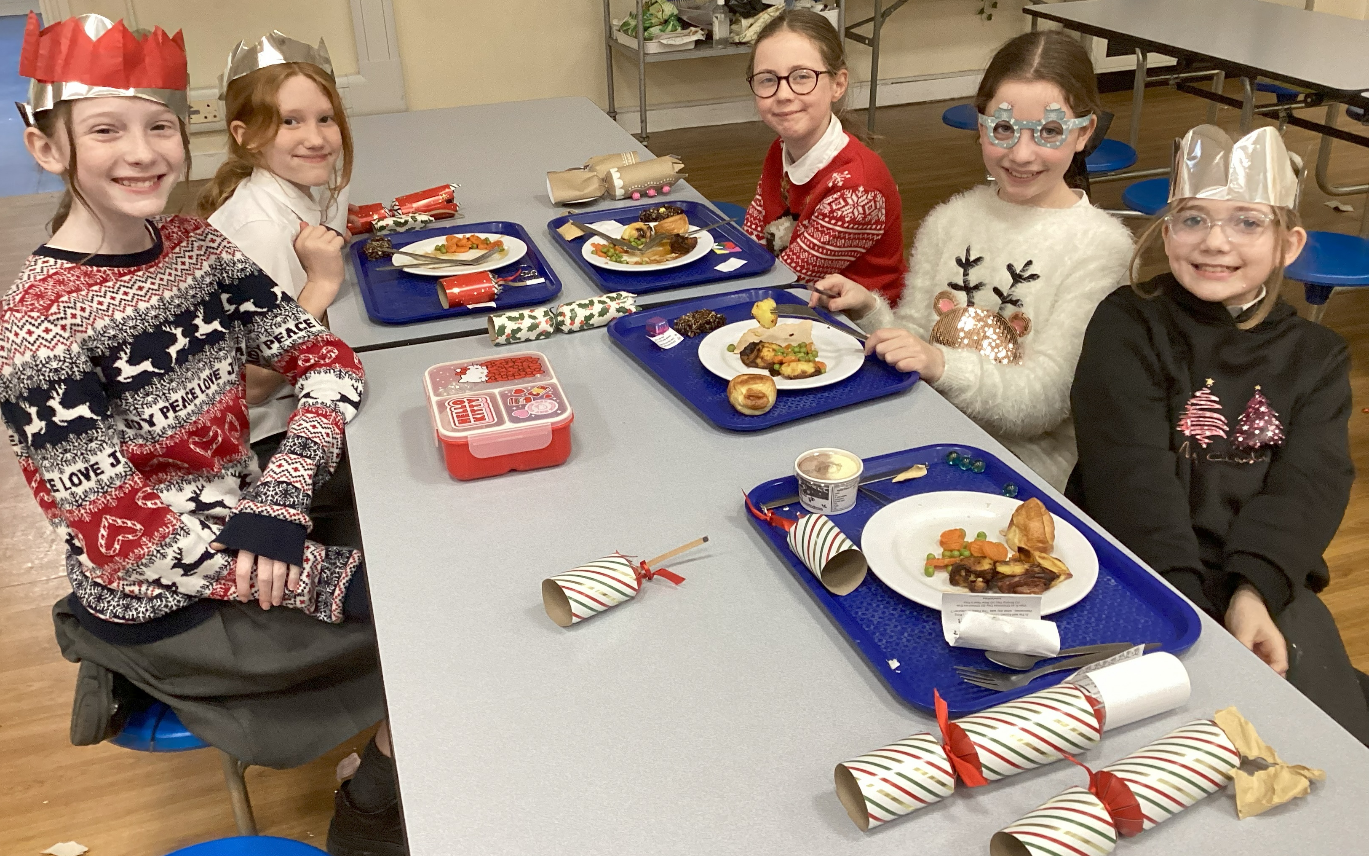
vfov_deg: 38.3
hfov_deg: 58.1
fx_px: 1231
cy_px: 379
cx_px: 682
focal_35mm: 33
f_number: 2.4
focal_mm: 3.3
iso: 200
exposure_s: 1/50
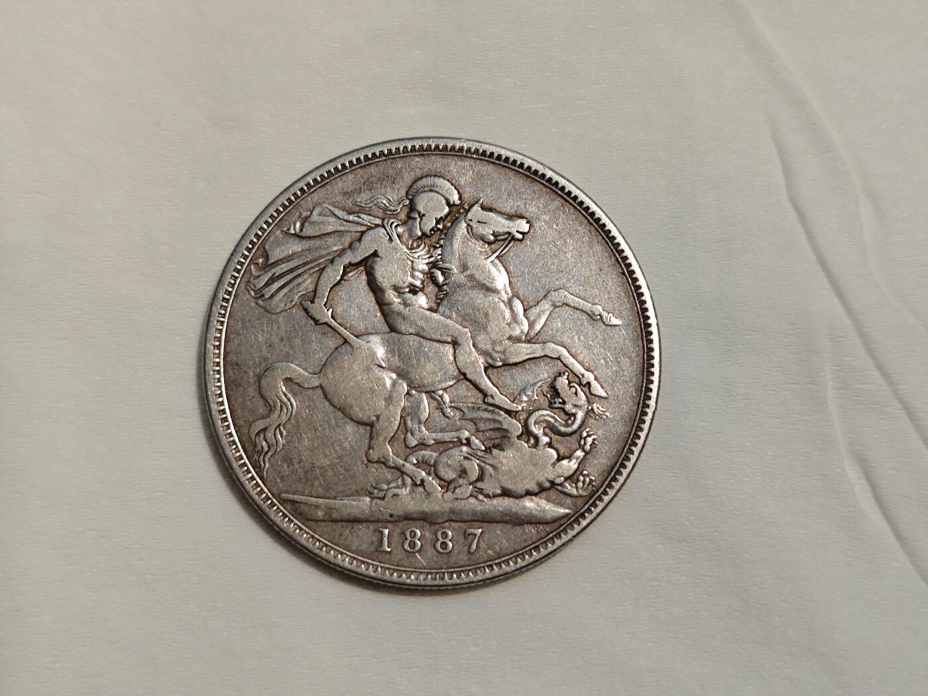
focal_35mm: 46
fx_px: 1233
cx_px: 464
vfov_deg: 31.5
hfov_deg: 41.2
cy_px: 348
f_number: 1.6
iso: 400
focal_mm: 6.55
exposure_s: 1/57.3
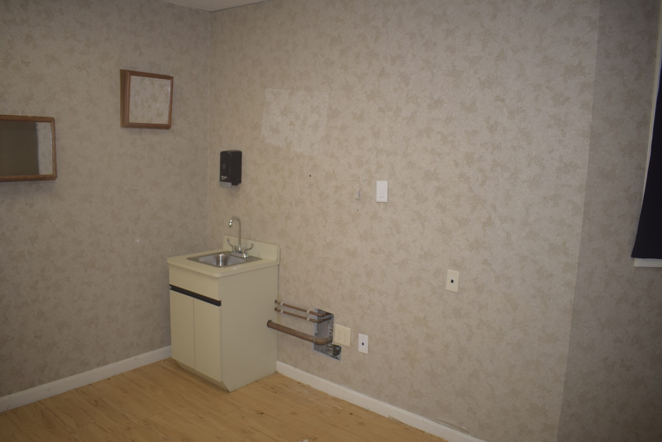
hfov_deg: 67.4
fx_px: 496
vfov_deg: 47.9
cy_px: 221
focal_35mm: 27
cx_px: 331
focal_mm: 18
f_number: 3.5
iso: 320
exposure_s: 1/60
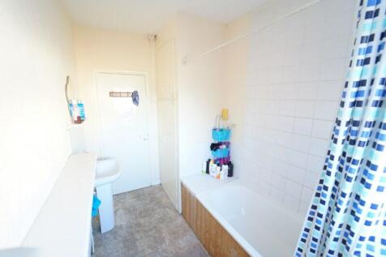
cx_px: 193
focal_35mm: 14
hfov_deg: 104.3
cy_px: 128
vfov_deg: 81.2
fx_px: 150
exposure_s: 1/30
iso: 1250
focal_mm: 14
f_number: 4
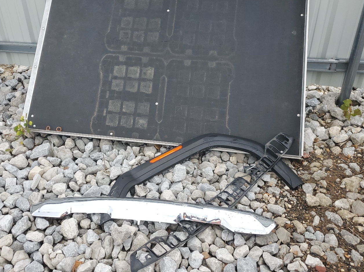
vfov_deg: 42.8
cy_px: 111
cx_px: 153
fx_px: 347
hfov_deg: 55.1
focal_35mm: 33
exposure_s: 1/1429
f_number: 1.5
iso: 50
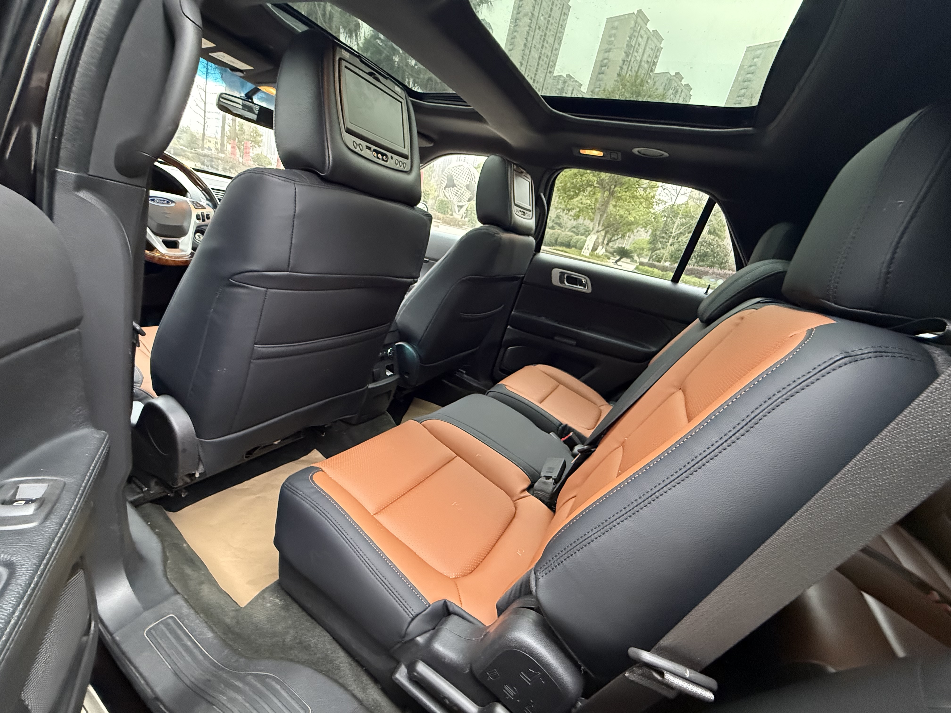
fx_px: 385
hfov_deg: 102.1
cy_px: 356
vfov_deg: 85.7
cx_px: 476
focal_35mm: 14
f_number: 2.2
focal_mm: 2.22
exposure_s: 1/60
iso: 1000
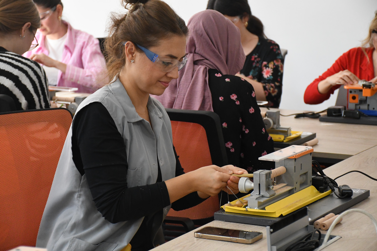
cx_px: 188
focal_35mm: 99
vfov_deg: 13.8
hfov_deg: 20.6
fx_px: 1037
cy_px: 126
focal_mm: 66
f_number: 5
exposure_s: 1/200
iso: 5000
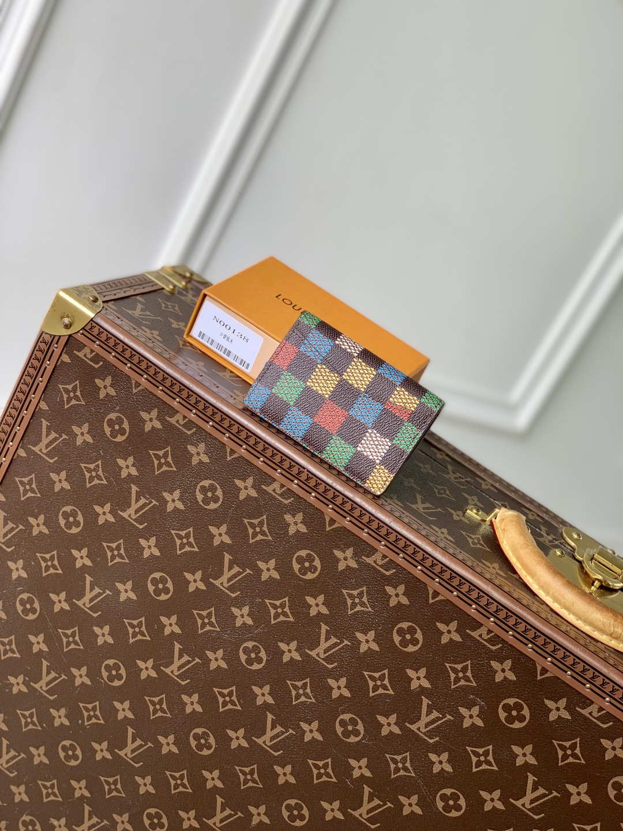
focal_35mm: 52
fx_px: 1248
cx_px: 312
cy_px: 416
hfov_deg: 28.0
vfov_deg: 36.8
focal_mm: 6
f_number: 2.4
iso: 16
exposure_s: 1/142
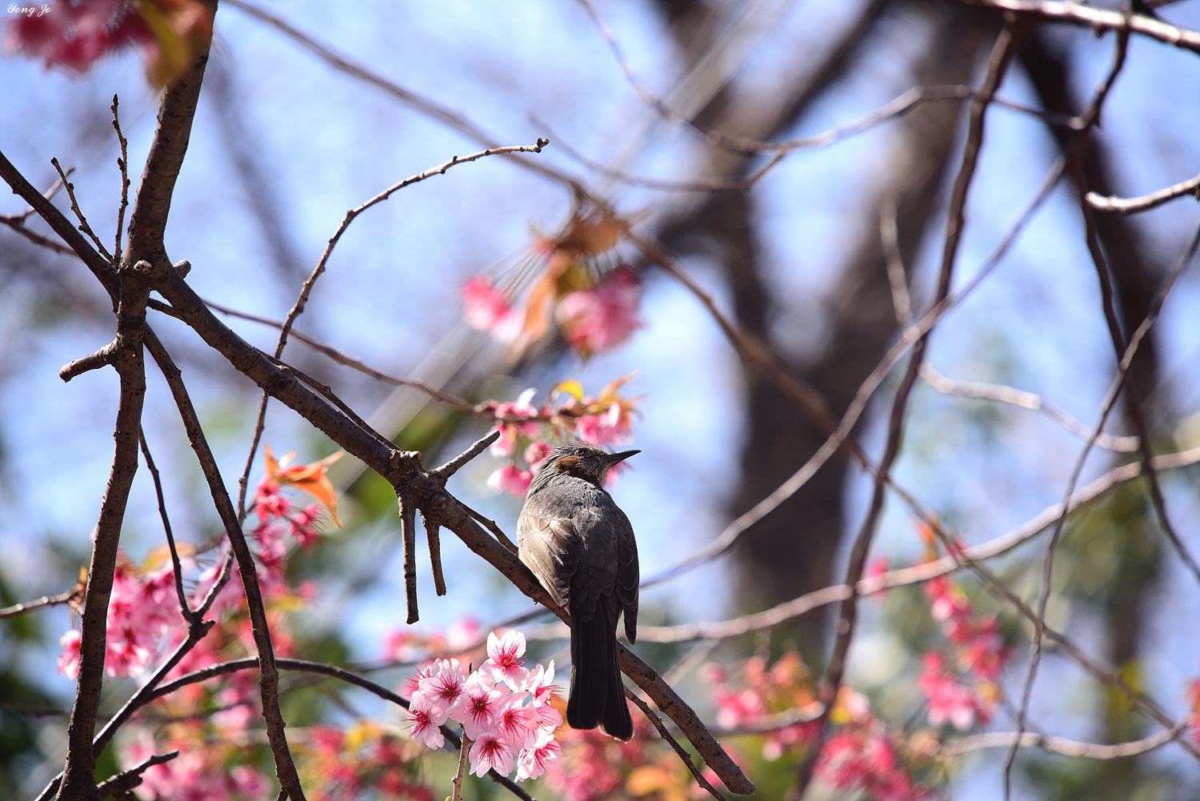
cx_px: 600
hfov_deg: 4.1
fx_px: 16670
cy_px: 400
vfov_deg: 2.8
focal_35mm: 500
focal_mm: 500
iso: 1000
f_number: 10
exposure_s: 1/1000
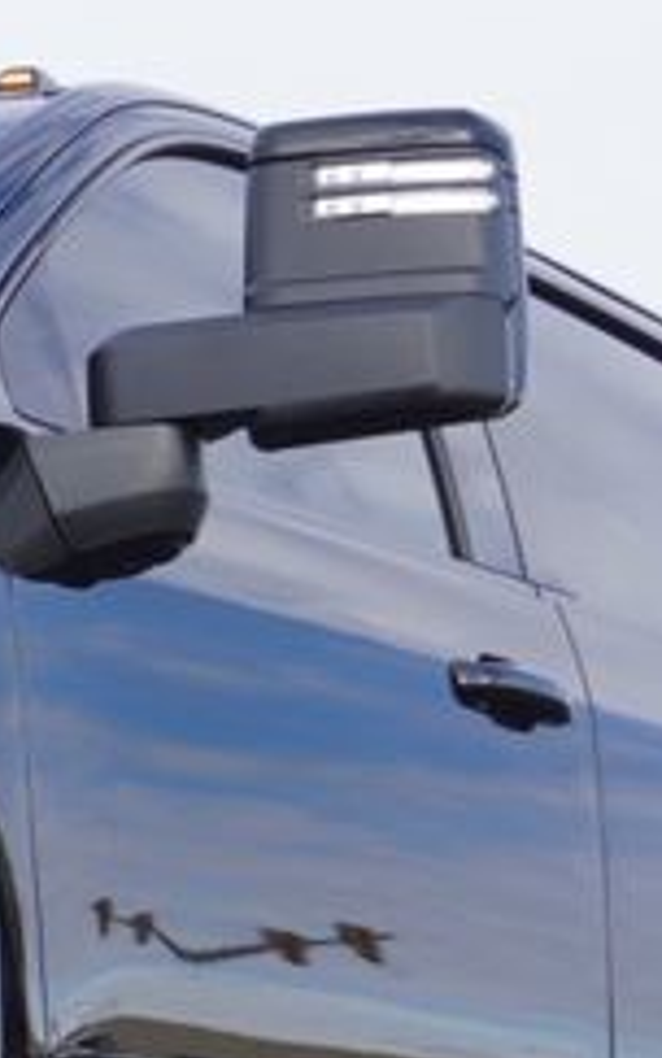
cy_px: 954
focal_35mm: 161
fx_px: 4649
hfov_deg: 7.9
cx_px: -510
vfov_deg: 12.9
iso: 100
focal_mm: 25
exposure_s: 1/125
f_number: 6.3
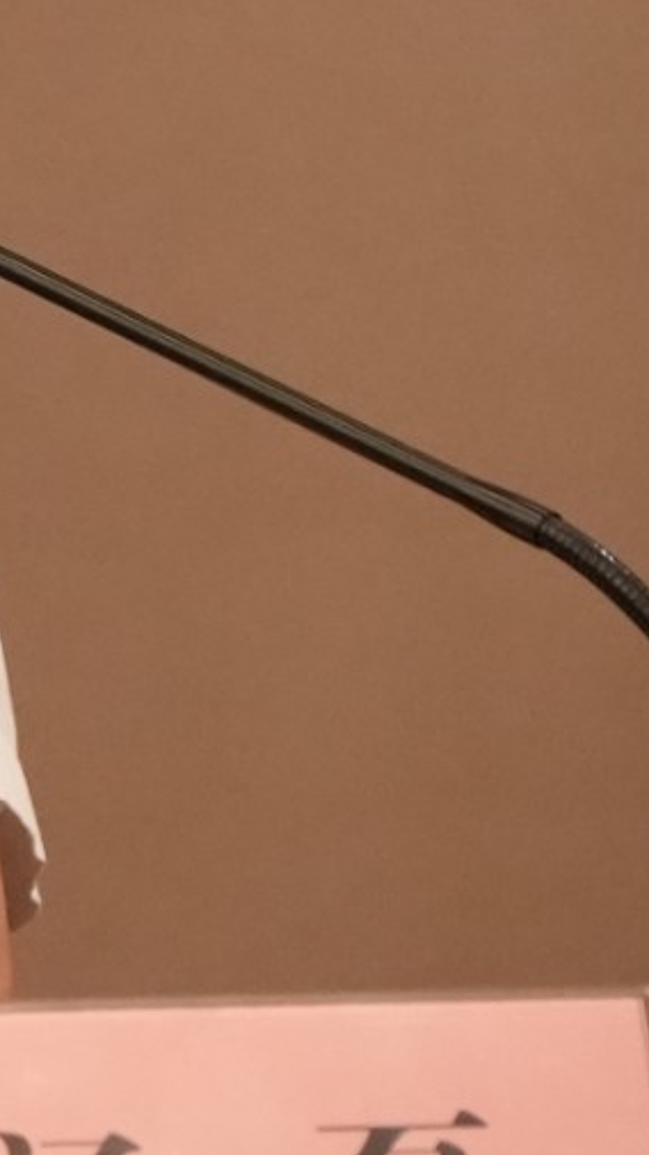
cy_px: 53
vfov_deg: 3.3
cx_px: -1008
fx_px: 20103
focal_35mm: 657
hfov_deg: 1.8
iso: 12800
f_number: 6.3
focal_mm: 165
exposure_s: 1/200
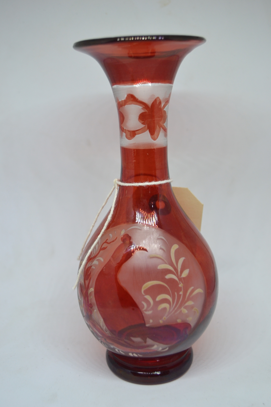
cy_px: 204
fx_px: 474
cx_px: 136
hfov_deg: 31.9
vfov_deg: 46.4
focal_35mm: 42
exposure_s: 1/60
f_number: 5
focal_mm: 28
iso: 400
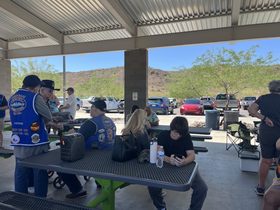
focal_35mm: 26
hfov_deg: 67.3
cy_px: 105
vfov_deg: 53.1
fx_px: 210
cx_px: 140
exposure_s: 1/1175
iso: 50
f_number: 1.6
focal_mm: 5.1
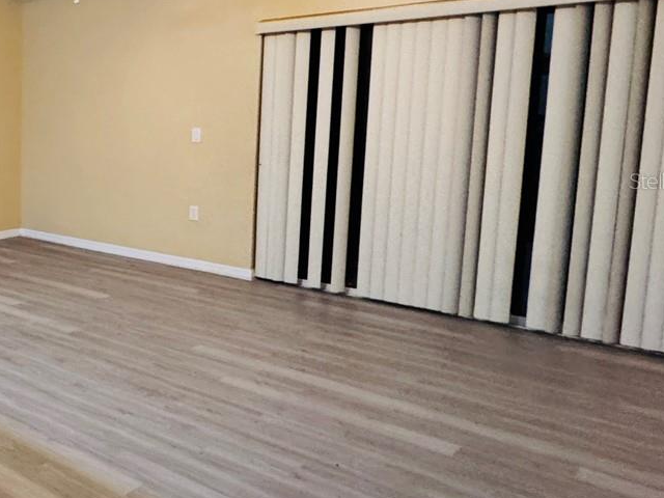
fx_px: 671
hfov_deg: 40.1
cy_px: 181
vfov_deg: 40.4
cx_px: -103
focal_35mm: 35
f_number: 2.2
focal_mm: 2.22
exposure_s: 1/60
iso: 500
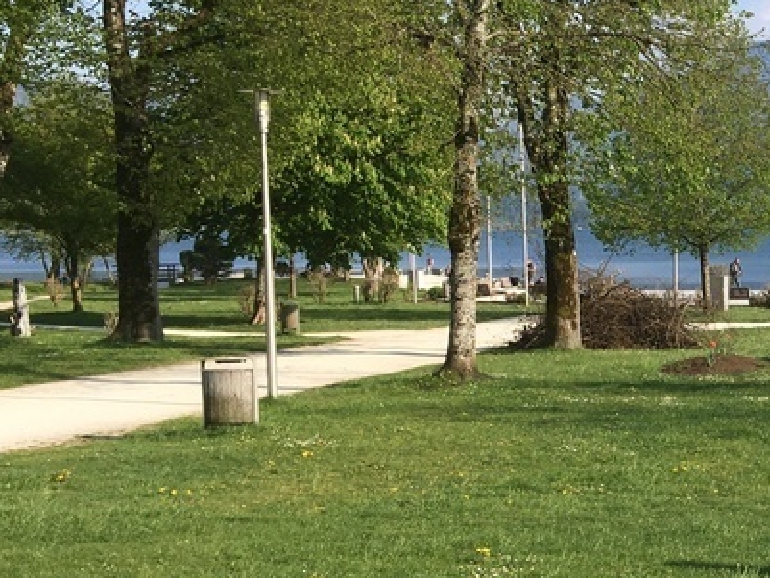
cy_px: 365
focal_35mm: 74
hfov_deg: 23.8
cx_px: 943
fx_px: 1647
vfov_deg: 19.9
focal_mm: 4.15
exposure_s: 1/1221
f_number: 2.2
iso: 25
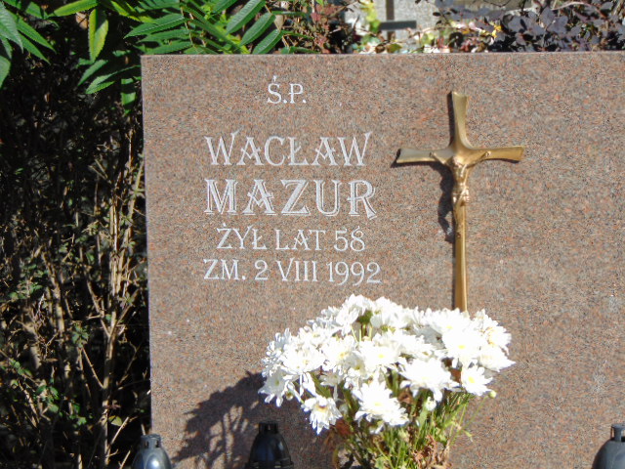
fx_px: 2401
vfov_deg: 11.1
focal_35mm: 133
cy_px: 234
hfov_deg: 14.8
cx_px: 312
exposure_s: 1/800
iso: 80
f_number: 4
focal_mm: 23.9
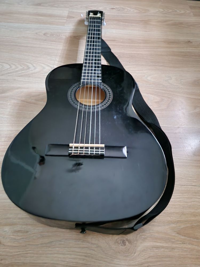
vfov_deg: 73.9
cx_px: 100
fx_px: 177
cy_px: 134
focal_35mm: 23
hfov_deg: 58.9
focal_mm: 5.4
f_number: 1.8
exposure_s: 1/17
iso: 1250
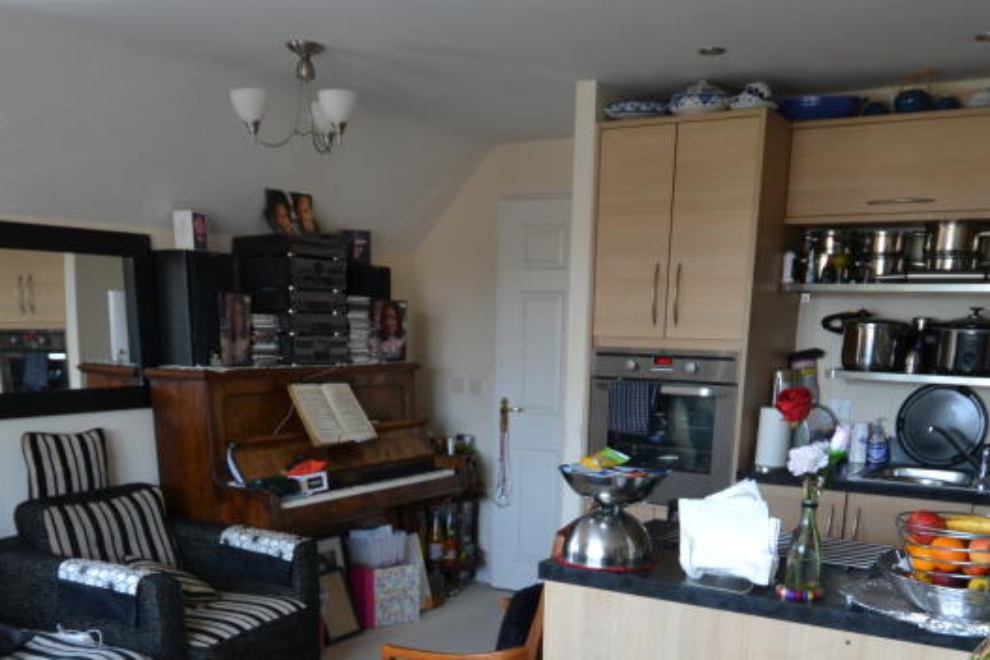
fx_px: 962
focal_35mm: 35
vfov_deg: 35.7
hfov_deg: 54.4
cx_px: 513
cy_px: 584
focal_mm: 12
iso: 400
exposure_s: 1/80
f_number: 4.5
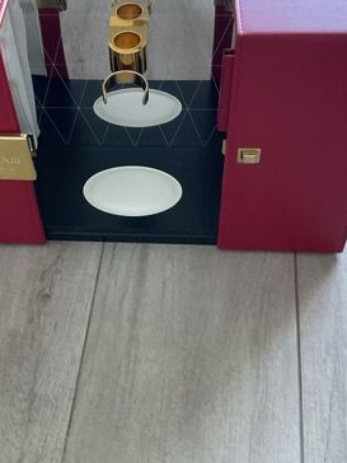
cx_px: 119
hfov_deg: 28.4
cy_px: 73
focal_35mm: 51
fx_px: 682
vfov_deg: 35.9
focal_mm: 3
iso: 200
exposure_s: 1/60
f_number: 1.8
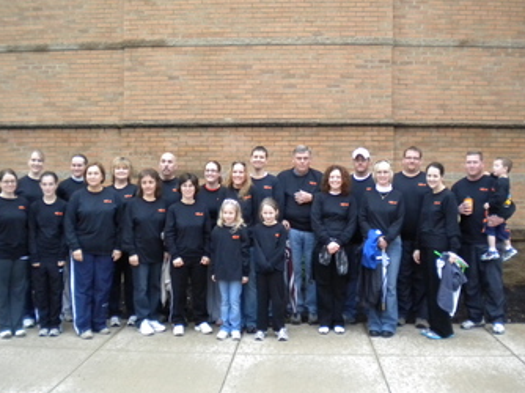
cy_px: 193
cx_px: 254
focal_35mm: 41
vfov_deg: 35.1
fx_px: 621
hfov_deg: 45.8
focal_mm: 6.3
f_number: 3.1
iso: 400
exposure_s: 1/39.5
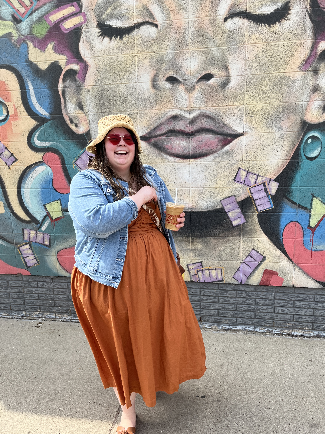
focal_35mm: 26
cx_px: 162
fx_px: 325
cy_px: 217
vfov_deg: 67.3
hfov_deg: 53.1
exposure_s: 1/1252
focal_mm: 5.1
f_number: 1.6
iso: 50
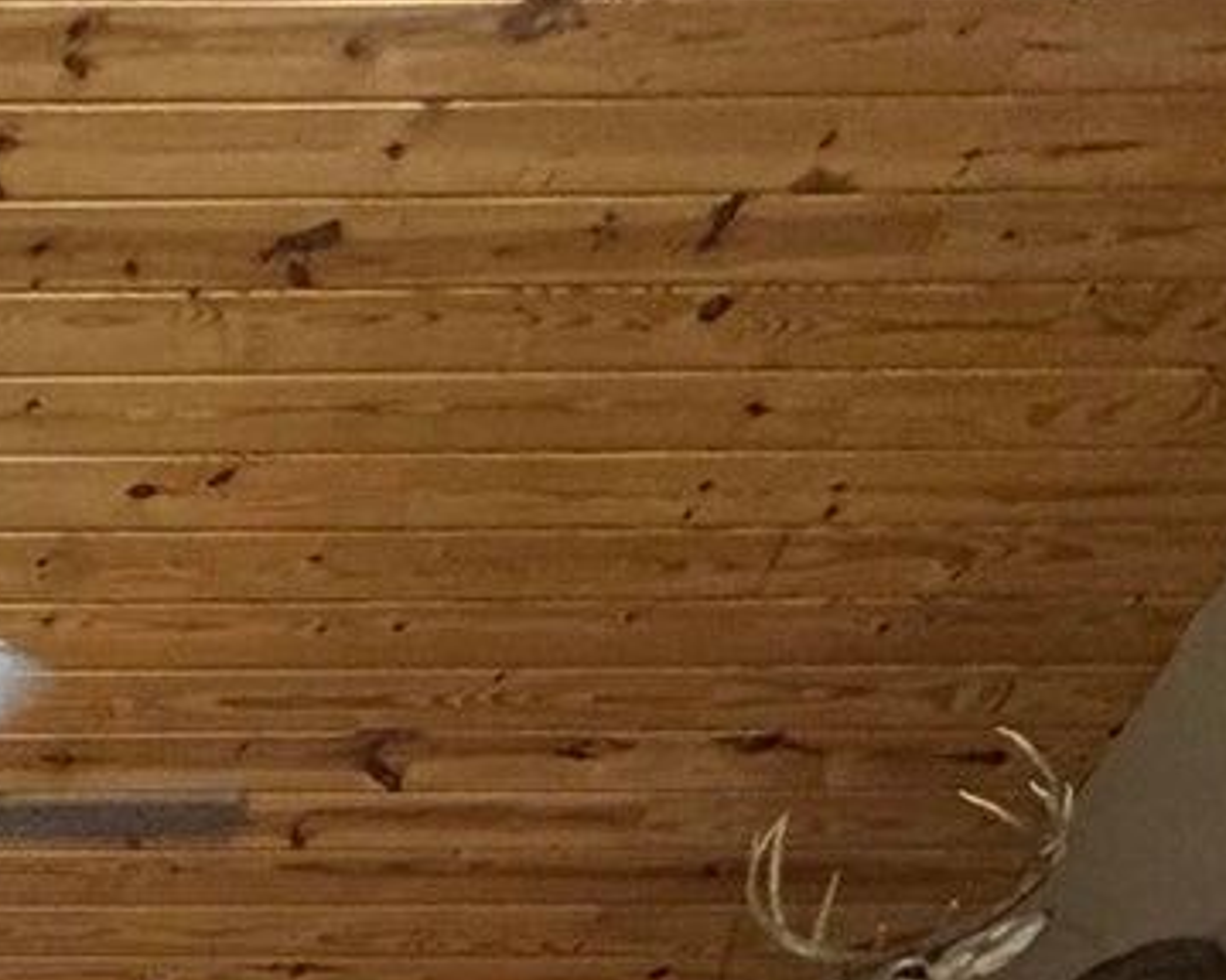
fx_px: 1886
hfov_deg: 28.1
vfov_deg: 24.0
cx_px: -456
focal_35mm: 52
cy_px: 1400
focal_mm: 2.22
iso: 500
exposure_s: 1/60
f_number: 2.2
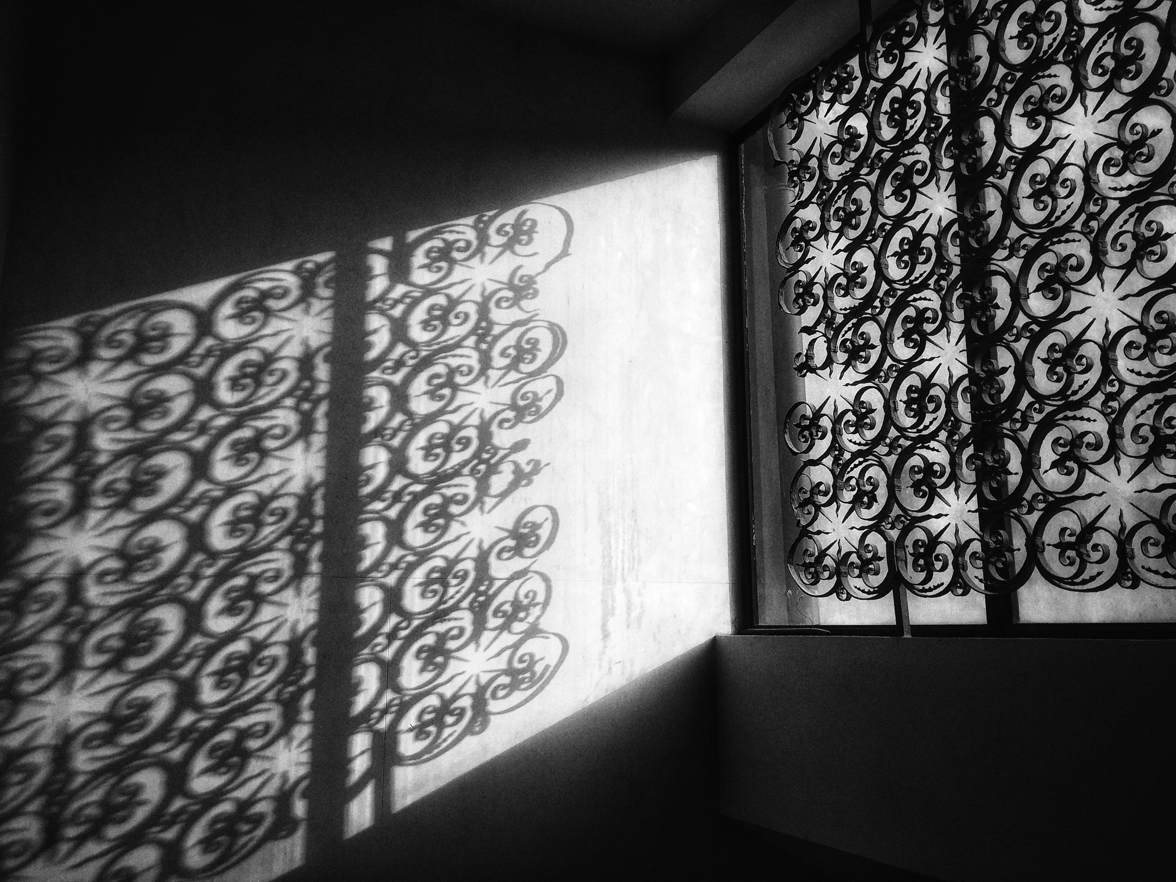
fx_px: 985
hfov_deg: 61.7
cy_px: 441
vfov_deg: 48.2
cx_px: 588
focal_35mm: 29
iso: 32
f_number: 2.2
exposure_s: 1/434
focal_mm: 4.15
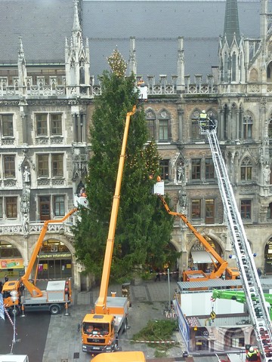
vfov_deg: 37.5
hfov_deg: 28.6
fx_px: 534
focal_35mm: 51
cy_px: 181
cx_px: 136
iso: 100
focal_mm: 4.7
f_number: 3.4
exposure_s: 1/30
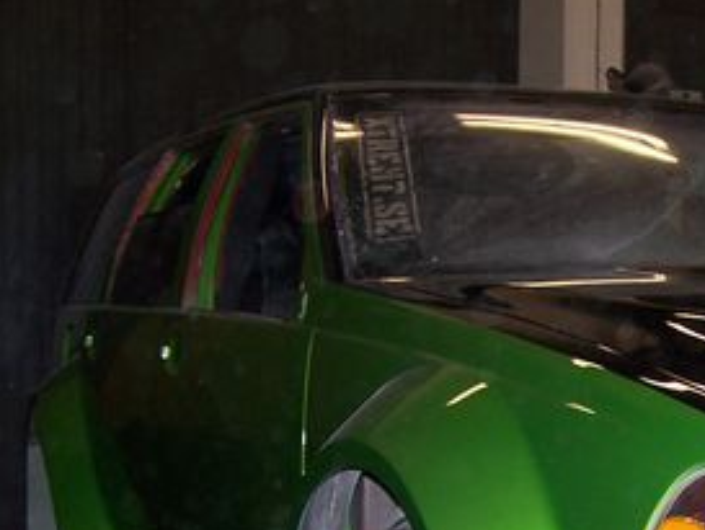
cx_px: 819
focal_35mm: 89
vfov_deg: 16.4
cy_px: 483
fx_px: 1813
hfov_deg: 20.7
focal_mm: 6.3
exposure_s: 1/60
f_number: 2.8
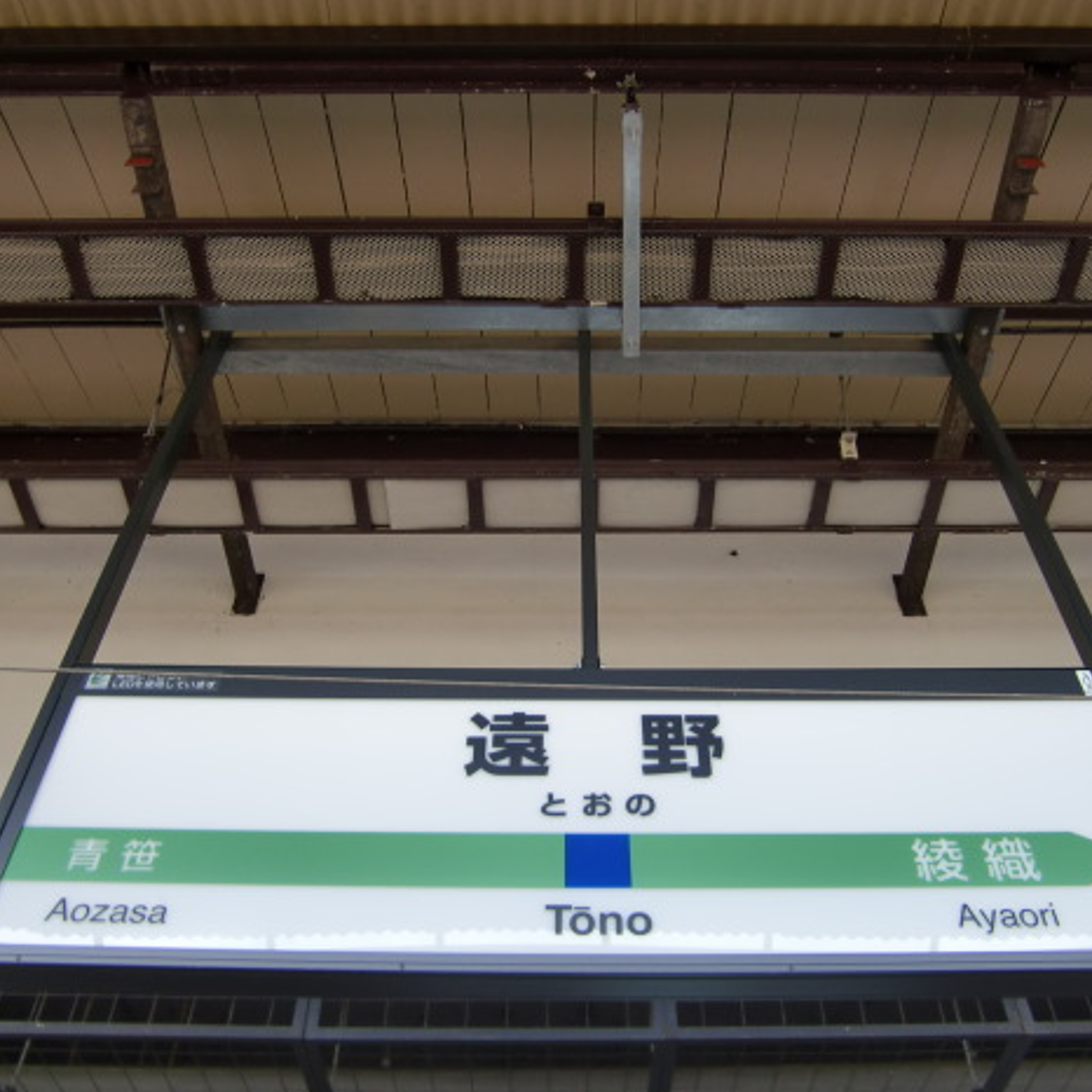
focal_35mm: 34
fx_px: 1213
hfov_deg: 48.4
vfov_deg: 48.5
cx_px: 574
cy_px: 546
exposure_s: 1/125
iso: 64
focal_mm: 4.9
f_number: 2.6
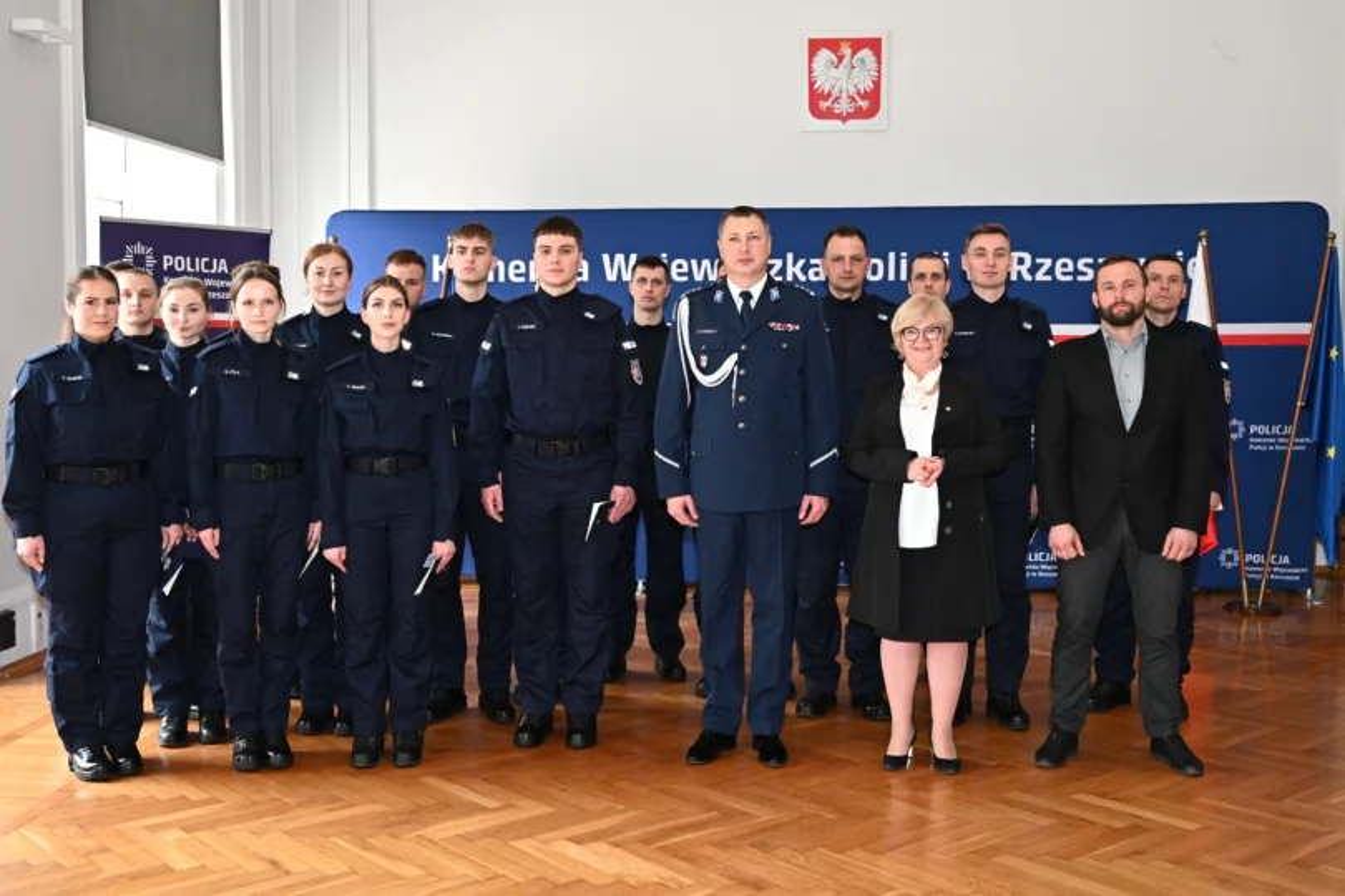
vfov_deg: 33.4
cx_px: 672
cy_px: 448
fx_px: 1494
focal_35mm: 40
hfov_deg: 48.5
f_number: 6.3
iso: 1600
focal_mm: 40
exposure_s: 1/60
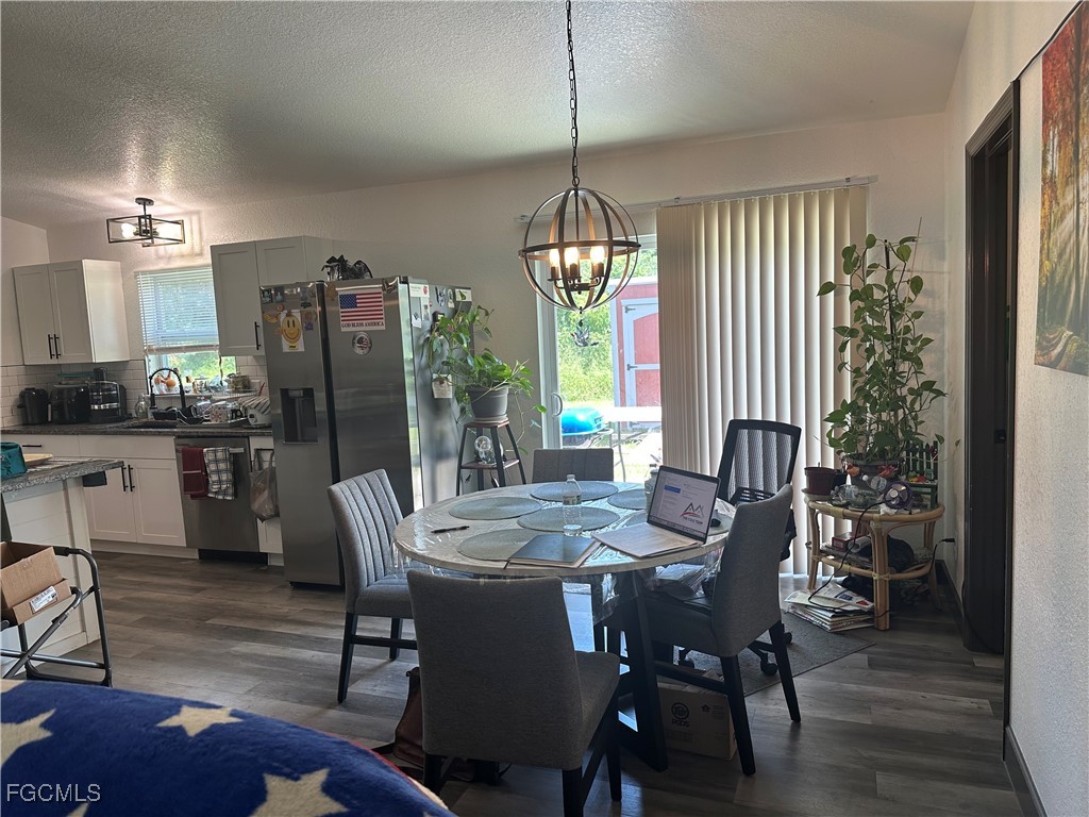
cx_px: 544
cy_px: 408
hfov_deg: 71.6
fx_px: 755
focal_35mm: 24
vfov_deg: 56.8
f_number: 1.78
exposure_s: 1/120
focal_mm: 6.86
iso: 100
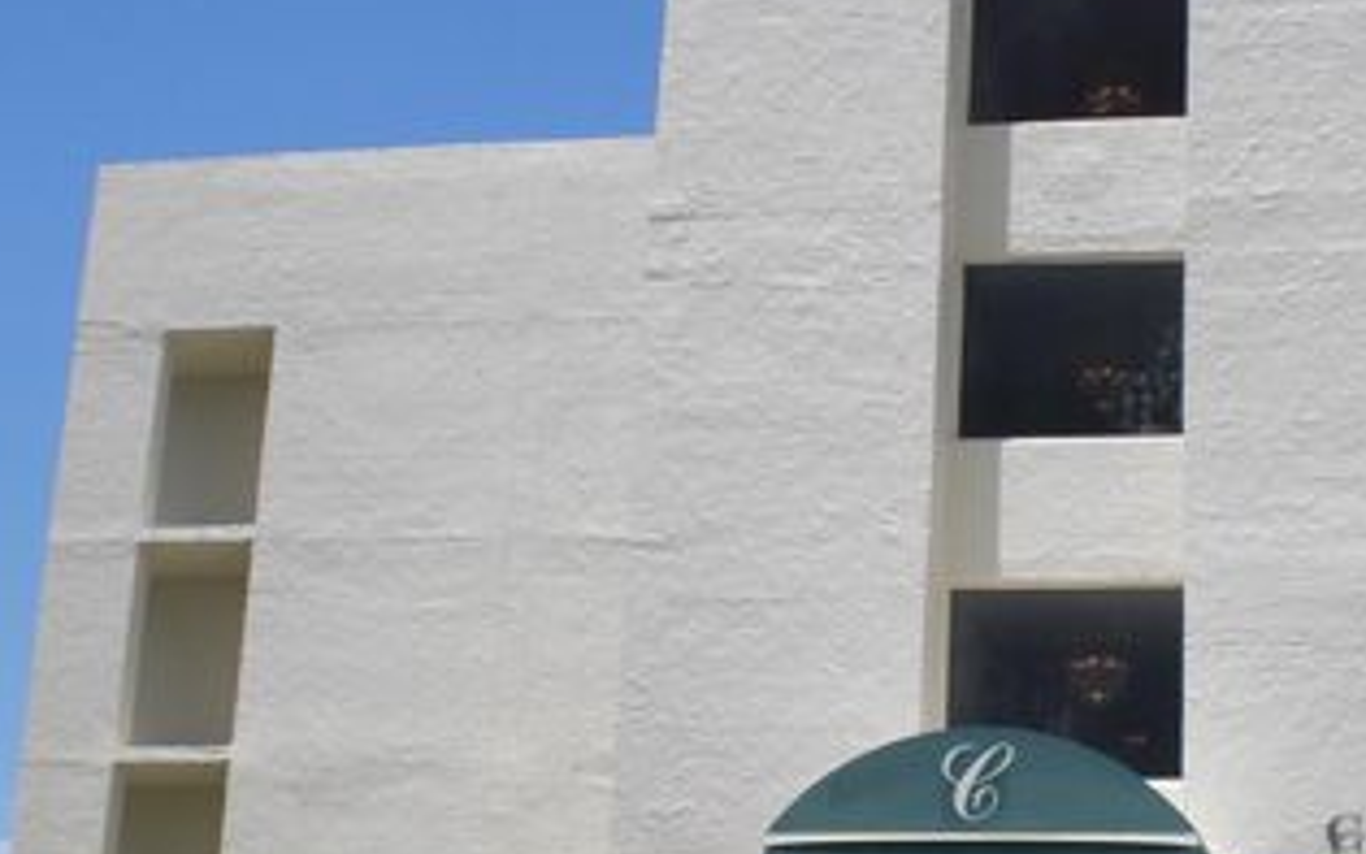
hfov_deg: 31.5
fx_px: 2383
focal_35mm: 64
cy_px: 613
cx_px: 1010
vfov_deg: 20.2
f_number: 5.6
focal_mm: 6.3
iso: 64
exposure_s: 1/500
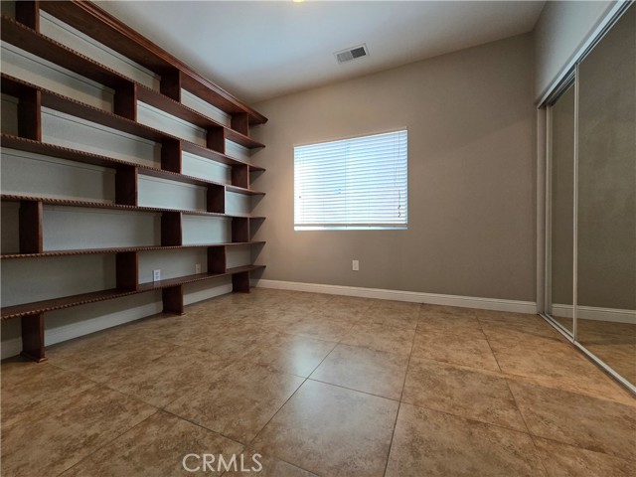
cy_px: 238
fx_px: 239
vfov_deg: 89.9
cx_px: 318
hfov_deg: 106.2
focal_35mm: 13
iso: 200
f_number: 2.2
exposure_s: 1/60
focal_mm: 2.2
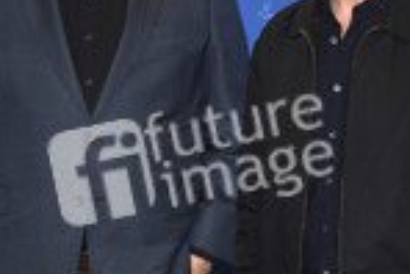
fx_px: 2155
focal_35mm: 189
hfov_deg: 10.9
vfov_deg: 7.2
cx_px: 271
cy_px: 299
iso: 800
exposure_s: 1/320
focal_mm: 70
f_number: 3.5
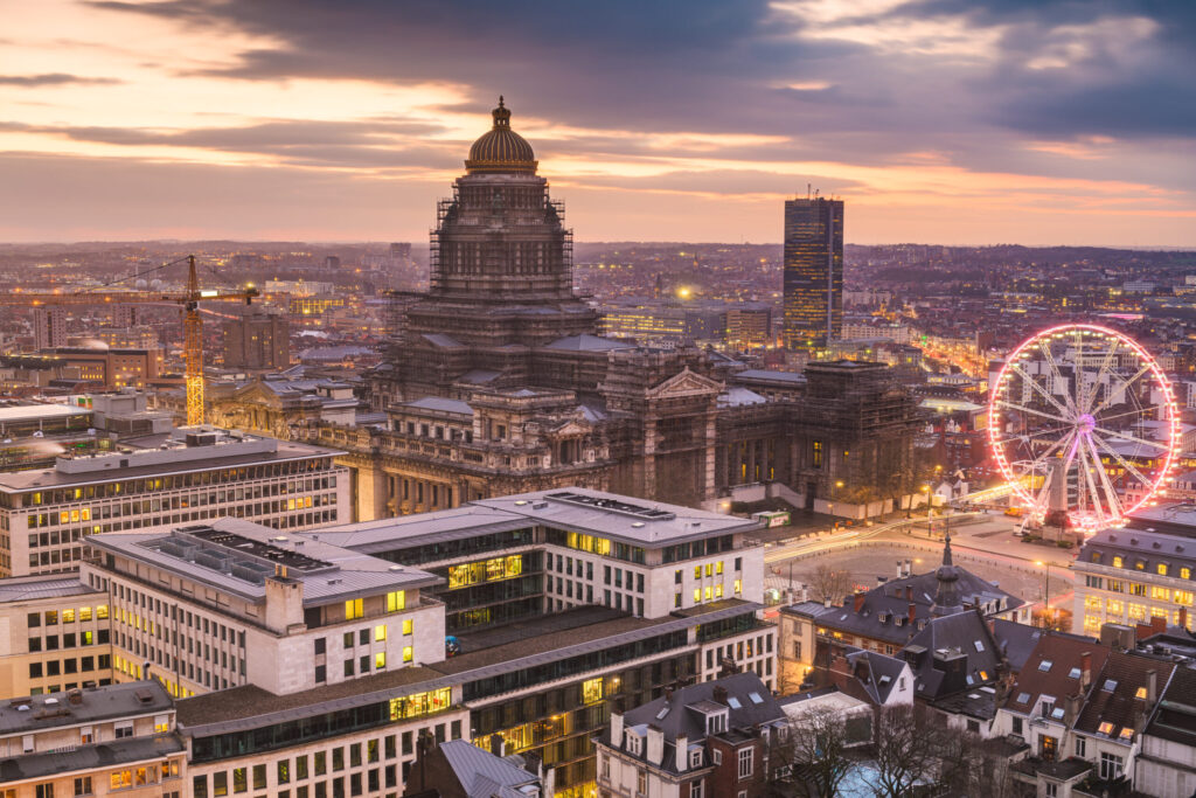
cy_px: 399
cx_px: 598
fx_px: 1462
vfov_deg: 30.5
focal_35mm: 44
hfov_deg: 44.5
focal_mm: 44
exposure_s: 30
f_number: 6.3
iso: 64
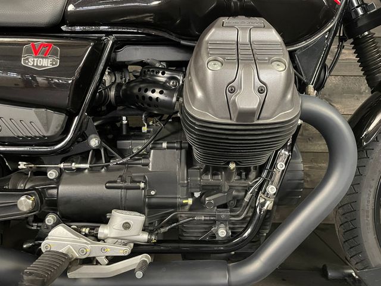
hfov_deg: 67.3
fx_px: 286
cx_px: 190
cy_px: 143
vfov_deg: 53.1
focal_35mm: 26
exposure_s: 1/25
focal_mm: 4.2
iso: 500
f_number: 1.6
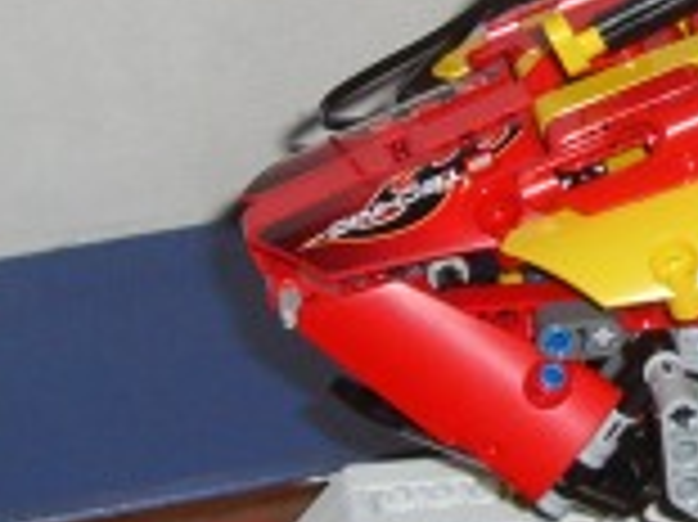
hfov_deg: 12.1
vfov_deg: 9.4
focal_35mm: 157
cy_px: 76
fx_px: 3163
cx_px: 1004
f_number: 2.7
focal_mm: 6.2
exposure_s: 1/60
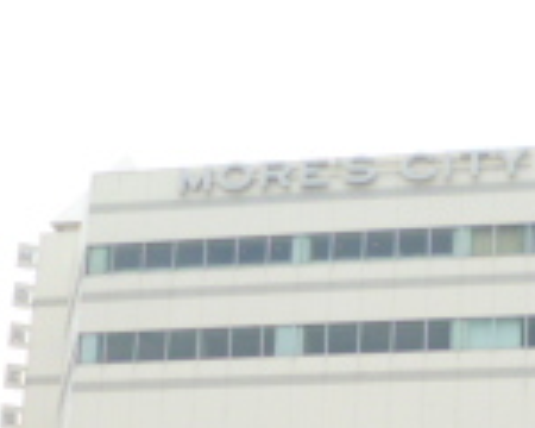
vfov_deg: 14.8
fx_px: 1583
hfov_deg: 18.9
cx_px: 453
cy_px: 546
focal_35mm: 100
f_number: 9
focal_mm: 4.3
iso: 100
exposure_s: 1/125
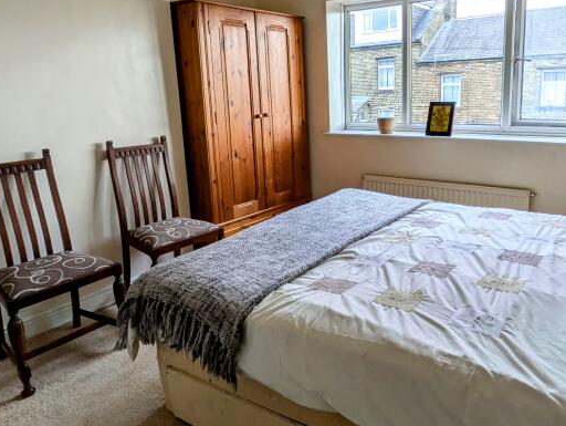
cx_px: 359
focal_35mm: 28
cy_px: 179
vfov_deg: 49.6
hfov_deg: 62.4
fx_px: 458
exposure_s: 1/100
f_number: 2.2
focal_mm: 1.83
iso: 79
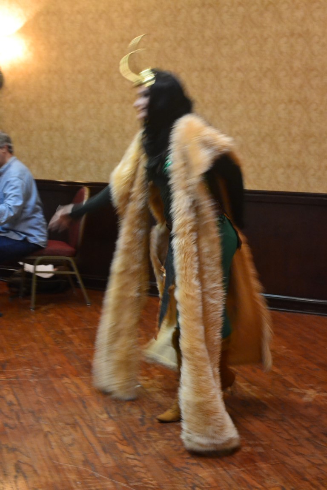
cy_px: 245
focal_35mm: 60
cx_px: 164
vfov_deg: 33.4
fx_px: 817
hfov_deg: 22.6
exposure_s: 1/25
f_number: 5.3
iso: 3200
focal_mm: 40
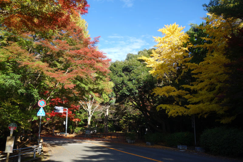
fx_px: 223
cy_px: 81
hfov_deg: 57.2
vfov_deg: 40.0
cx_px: 122
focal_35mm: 33
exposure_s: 1/100
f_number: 4.5
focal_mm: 12.32
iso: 125
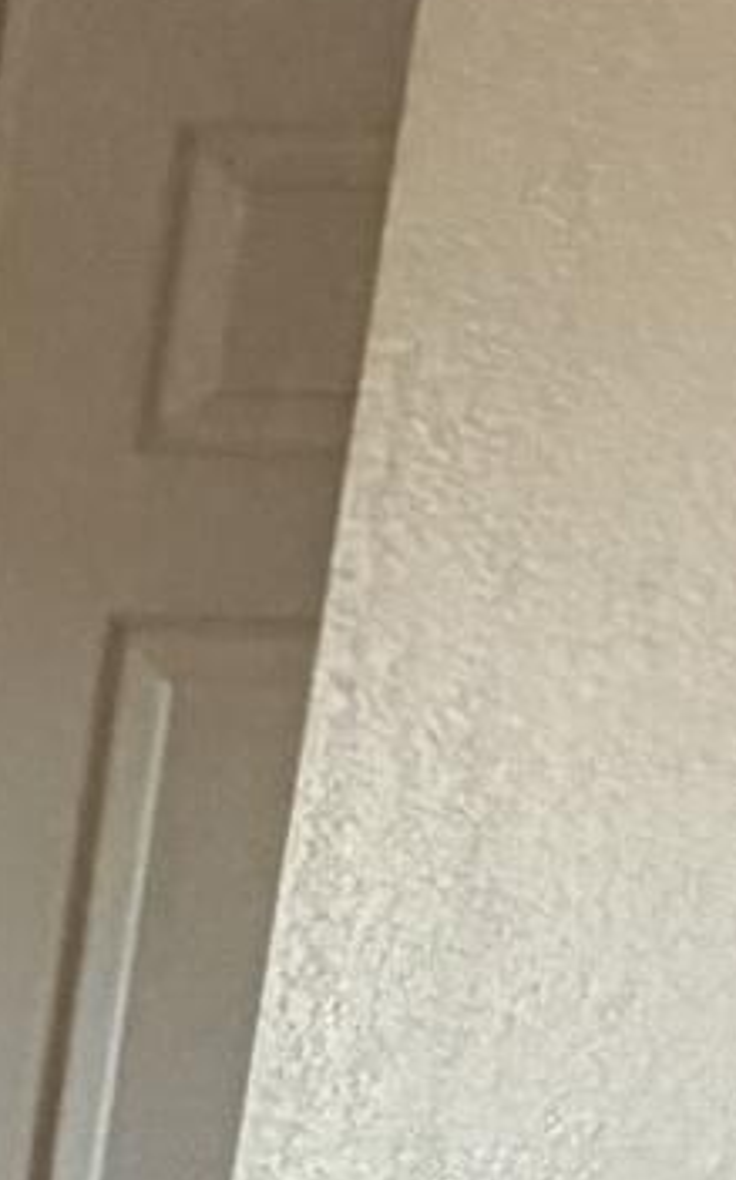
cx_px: -2400
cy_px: 1472
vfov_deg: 15.7
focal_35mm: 127
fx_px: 4081
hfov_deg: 7.1
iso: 320
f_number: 2.2
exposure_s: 1/60
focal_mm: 2.22
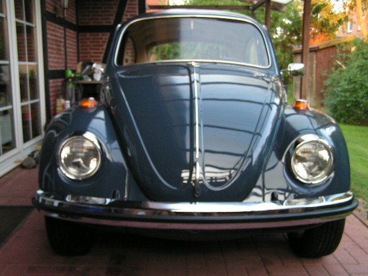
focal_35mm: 40
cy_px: 143
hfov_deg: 46.8
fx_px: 425
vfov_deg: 36.0
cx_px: 188
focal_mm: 6.3
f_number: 2.8
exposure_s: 1/50
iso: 100
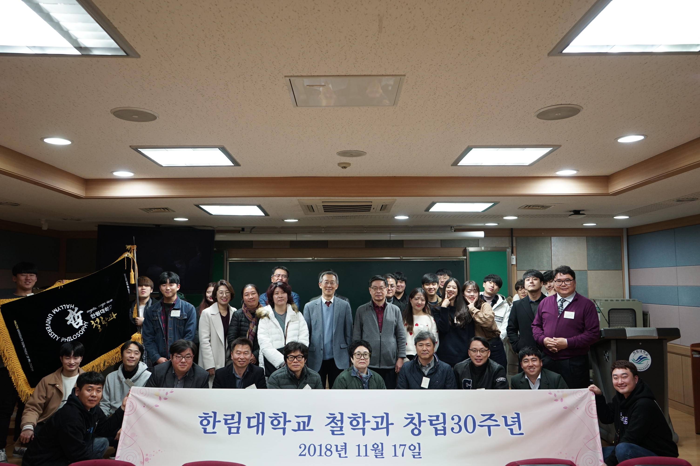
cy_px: 233
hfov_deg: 63.7
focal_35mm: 29
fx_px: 563
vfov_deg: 44.9
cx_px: 350
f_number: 5.6
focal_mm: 29
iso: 800
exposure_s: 1/60
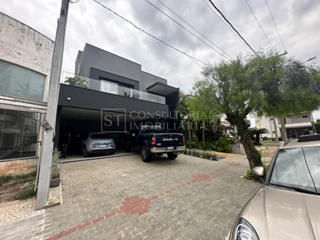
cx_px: 160
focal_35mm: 14
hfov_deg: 102.1
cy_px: 120
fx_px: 129
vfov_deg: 85.6
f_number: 2.2
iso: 40
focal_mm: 2.22
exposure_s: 1/403
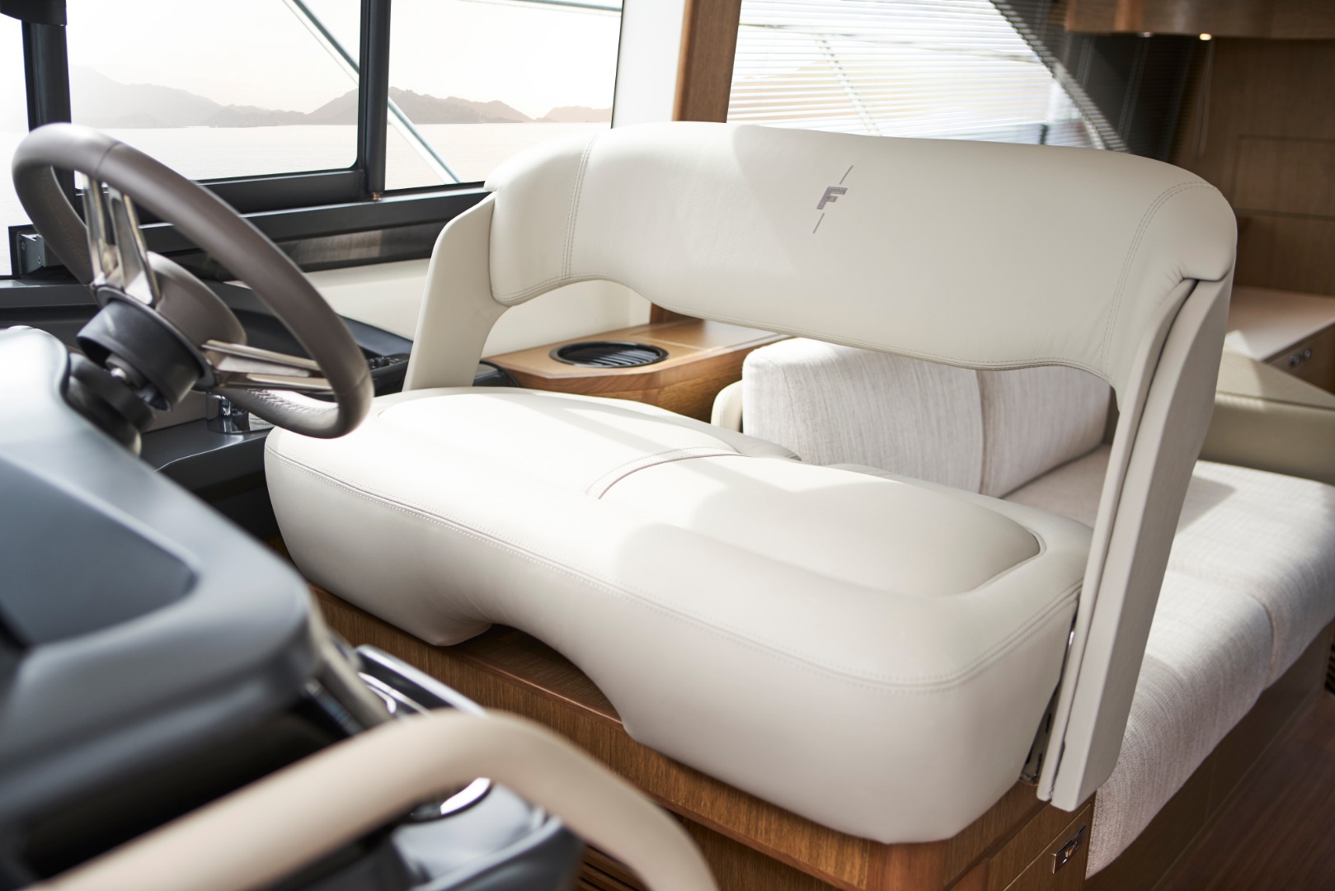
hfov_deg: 54.4
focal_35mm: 35
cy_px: 446
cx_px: 668
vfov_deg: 37.9
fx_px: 1298
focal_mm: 35
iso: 100
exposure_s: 1/100
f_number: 2.8
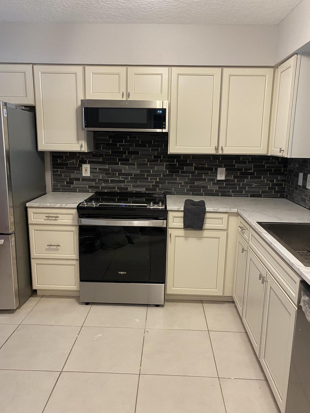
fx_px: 310
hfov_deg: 53.1
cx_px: 155
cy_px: 206
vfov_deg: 67.3
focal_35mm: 26
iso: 250
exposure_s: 1/60
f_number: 1.8
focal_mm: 4.25
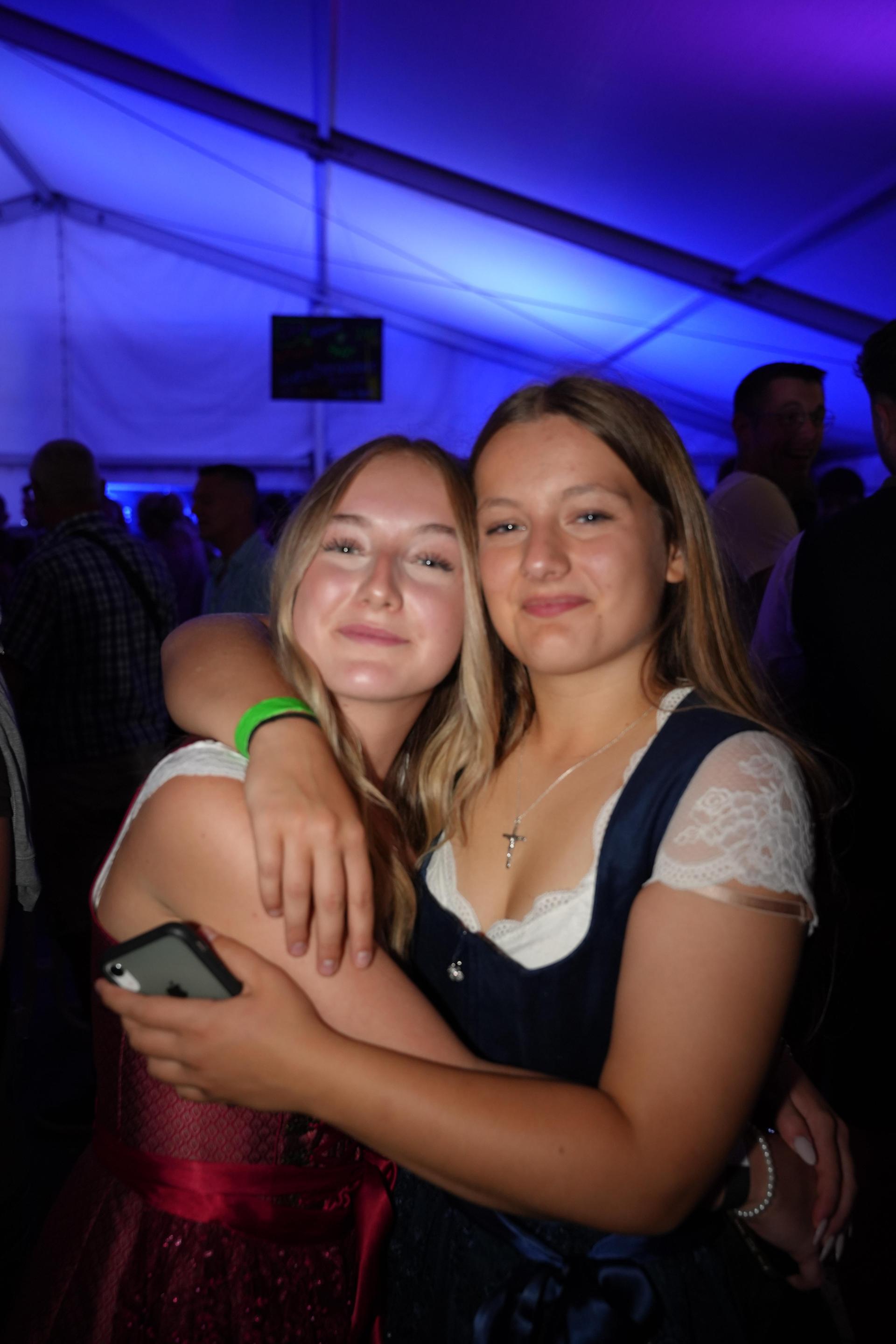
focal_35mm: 36
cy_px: 672
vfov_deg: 53.1
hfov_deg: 36.9
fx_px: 1344
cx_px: 448
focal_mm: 36
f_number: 4
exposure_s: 1/160
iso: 1250
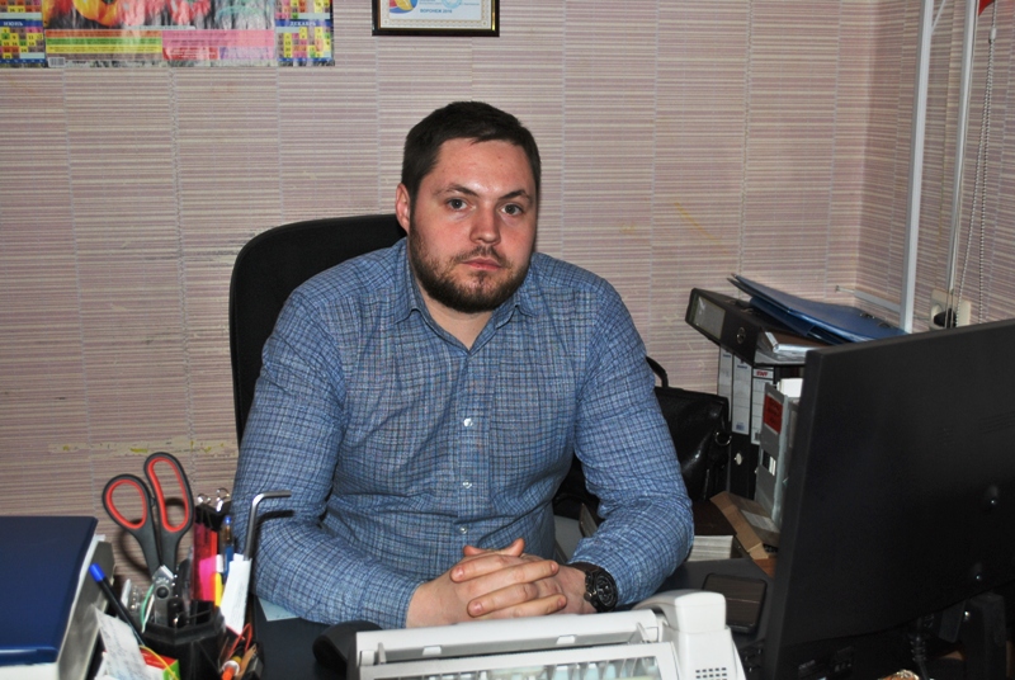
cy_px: 340
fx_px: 1186
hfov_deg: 46.3
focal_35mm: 42
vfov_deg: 32.0
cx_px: 508
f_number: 4.5
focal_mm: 28
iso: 200
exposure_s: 1/60
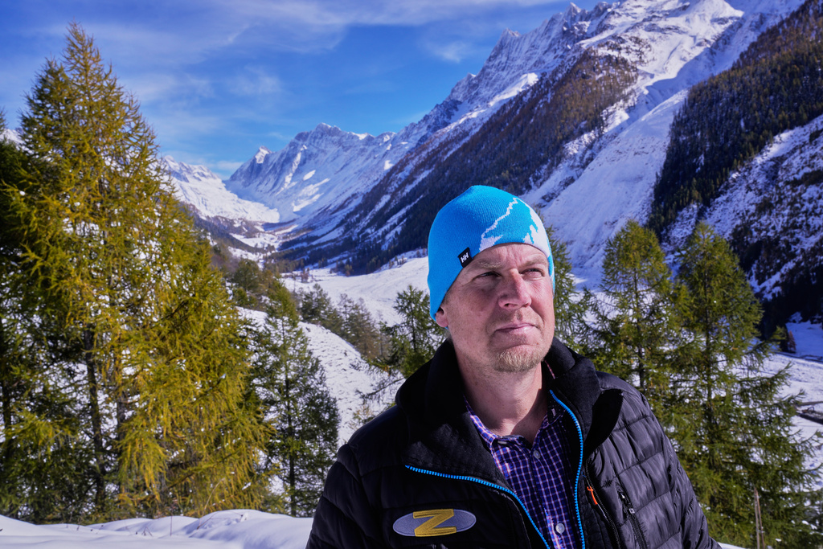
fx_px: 732
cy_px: 274
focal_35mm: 32
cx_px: 412
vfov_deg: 41.1
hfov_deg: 58.7
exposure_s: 1/200
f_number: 16
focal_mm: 32
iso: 125
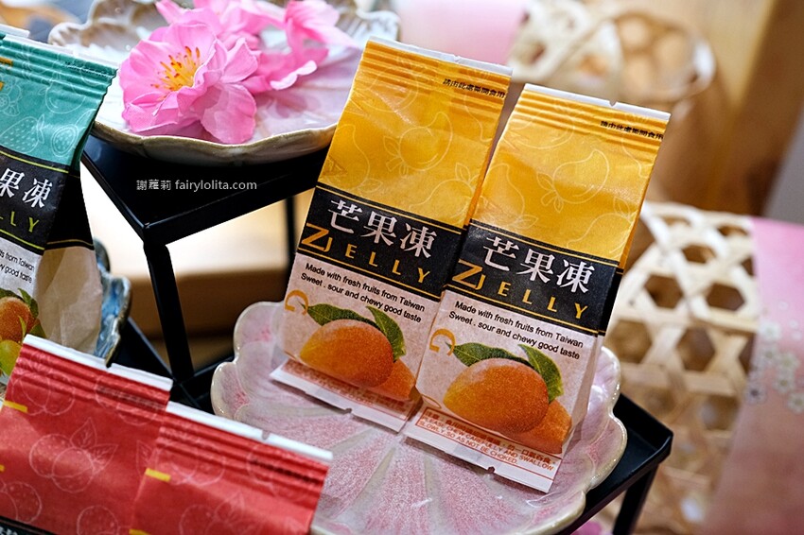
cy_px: 268
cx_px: 402
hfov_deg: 54.5
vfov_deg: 37.8
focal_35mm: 35
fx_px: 781
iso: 1600
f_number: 3.6
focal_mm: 23
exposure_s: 1/750
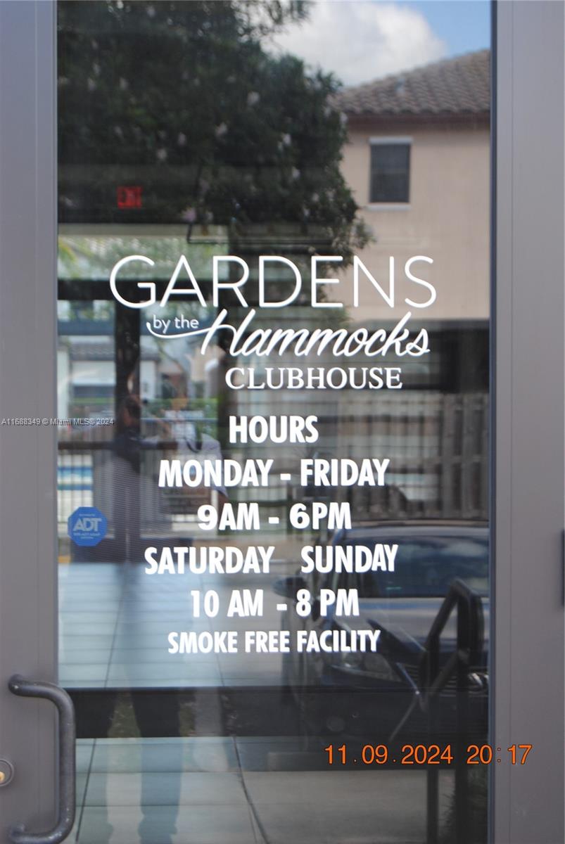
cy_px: 422
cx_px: 282
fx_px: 1937
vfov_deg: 24.6
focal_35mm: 82
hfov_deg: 16.6
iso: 200
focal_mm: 55
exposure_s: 1/30
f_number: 5.6
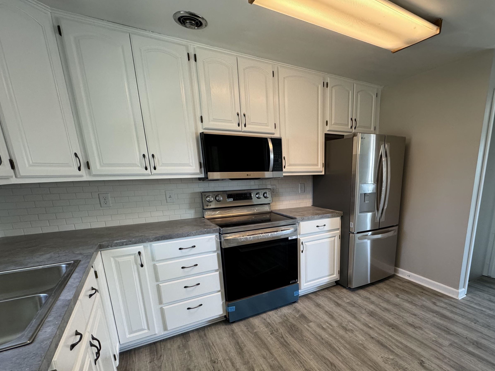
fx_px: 257
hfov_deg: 86.5
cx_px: 301
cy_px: 236
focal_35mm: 18
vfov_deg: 70.3
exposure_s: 1/120
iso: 250
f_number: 2.2
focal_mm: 2.22
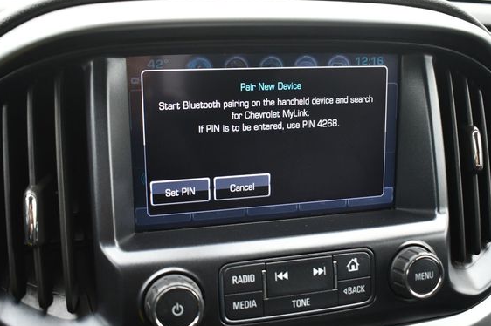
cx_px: 241
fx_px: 559
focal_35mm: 41
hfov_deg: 47.4
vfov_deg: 32.6
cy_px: 153
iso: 800
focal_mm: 24
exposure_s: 1/160
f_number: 3.8
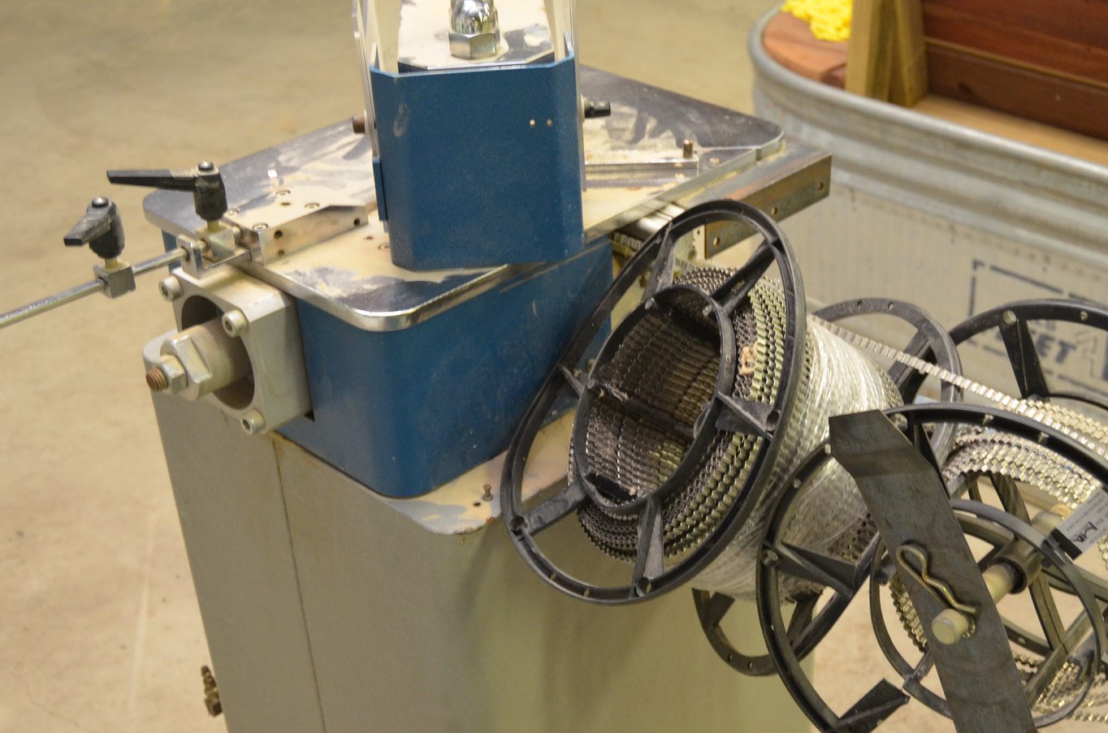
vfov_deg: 27.4
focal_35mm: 49
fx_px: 1505
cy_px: 404
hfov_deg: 40.3
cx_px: 636
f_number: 4
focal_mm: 26
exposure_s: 1/60
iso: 1600
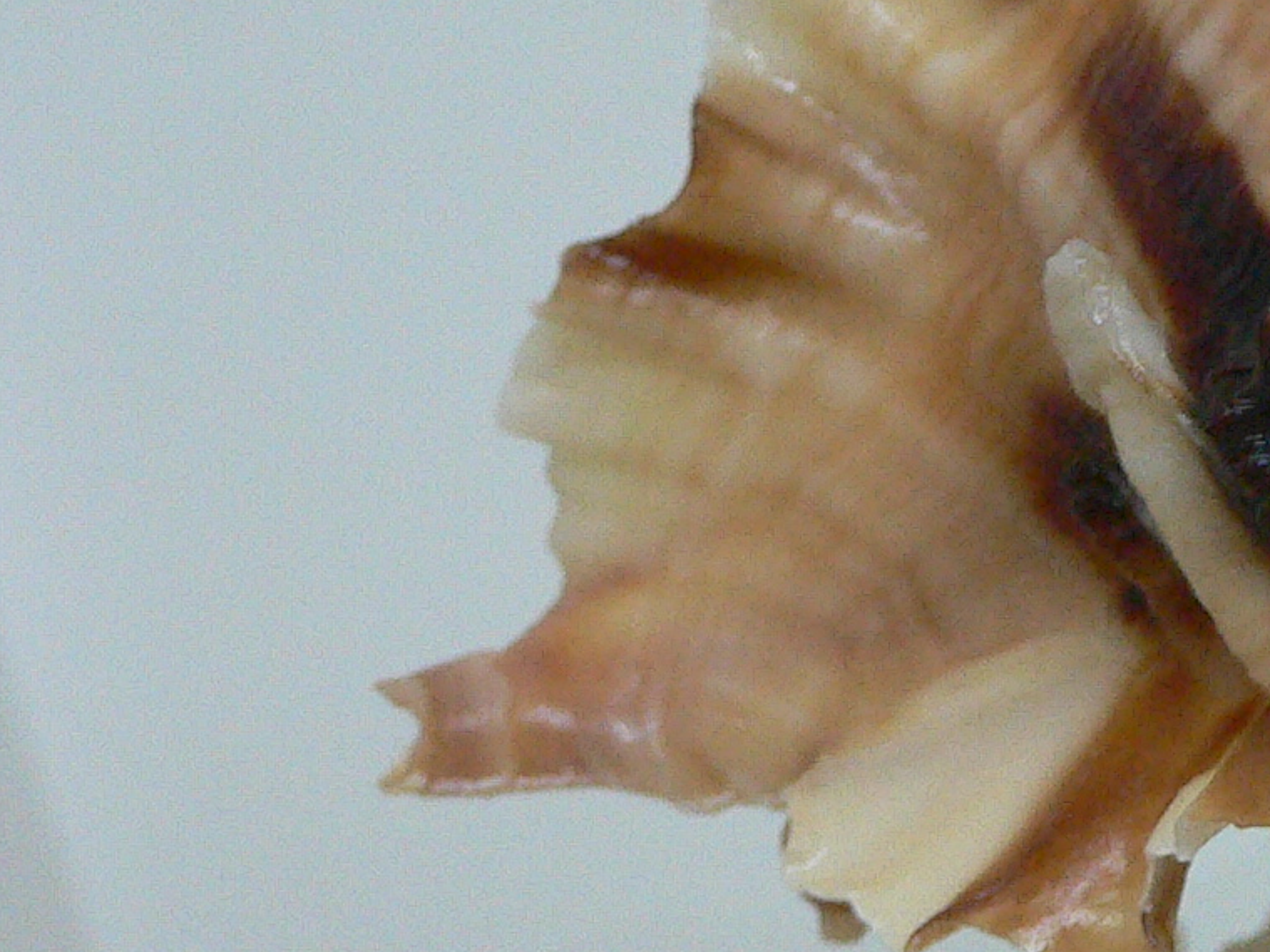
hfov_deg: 19.6
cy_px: 243
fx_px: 3411
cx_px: 1588
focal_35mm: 93
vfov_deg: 15.8
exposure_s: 1/50
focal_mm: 4.6
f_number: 2.8
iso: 200
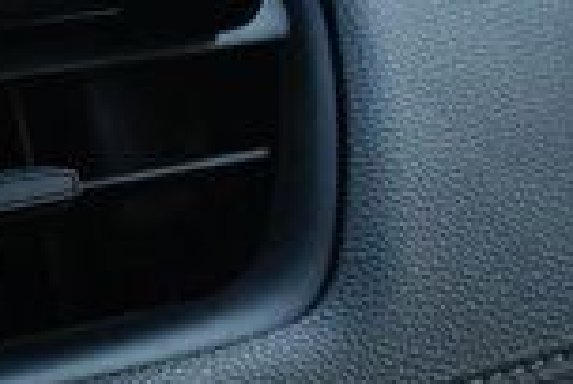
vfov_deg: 9.4
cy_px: -190
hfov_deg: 12.4
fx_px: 2281
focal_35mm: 143
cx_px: -630
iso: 5000
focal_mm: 23
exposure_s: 1/60
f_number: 3.8
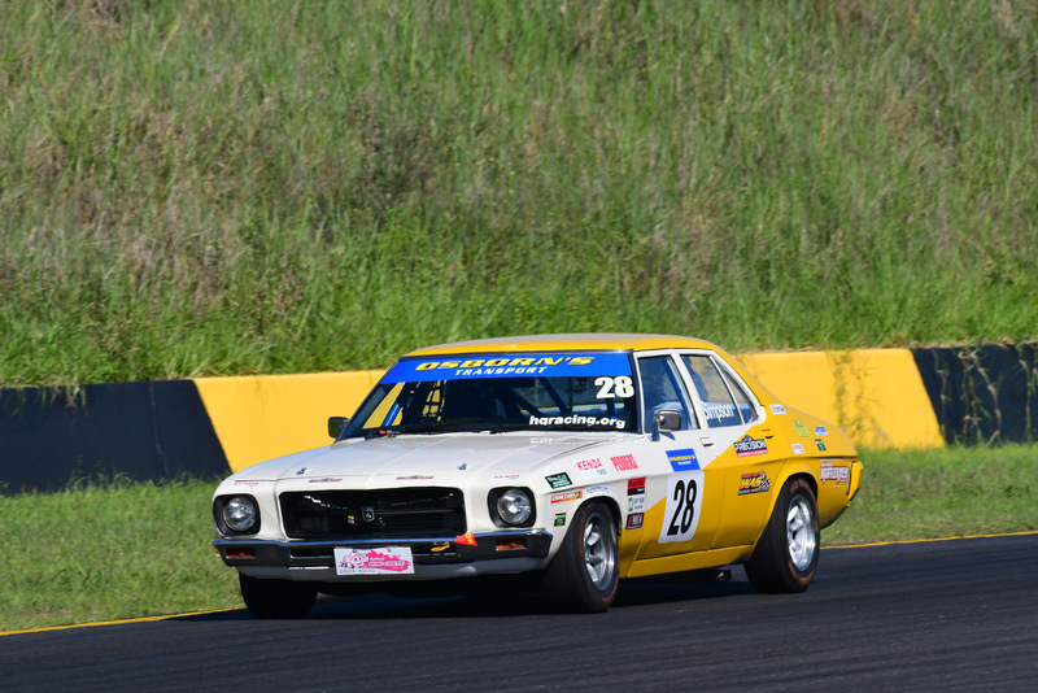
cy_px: 346
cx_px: 519
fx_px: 21632
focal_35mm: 750
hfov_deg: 2.7
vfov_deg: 1.8
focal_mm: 500
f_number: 13
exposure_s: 1/640
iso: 400
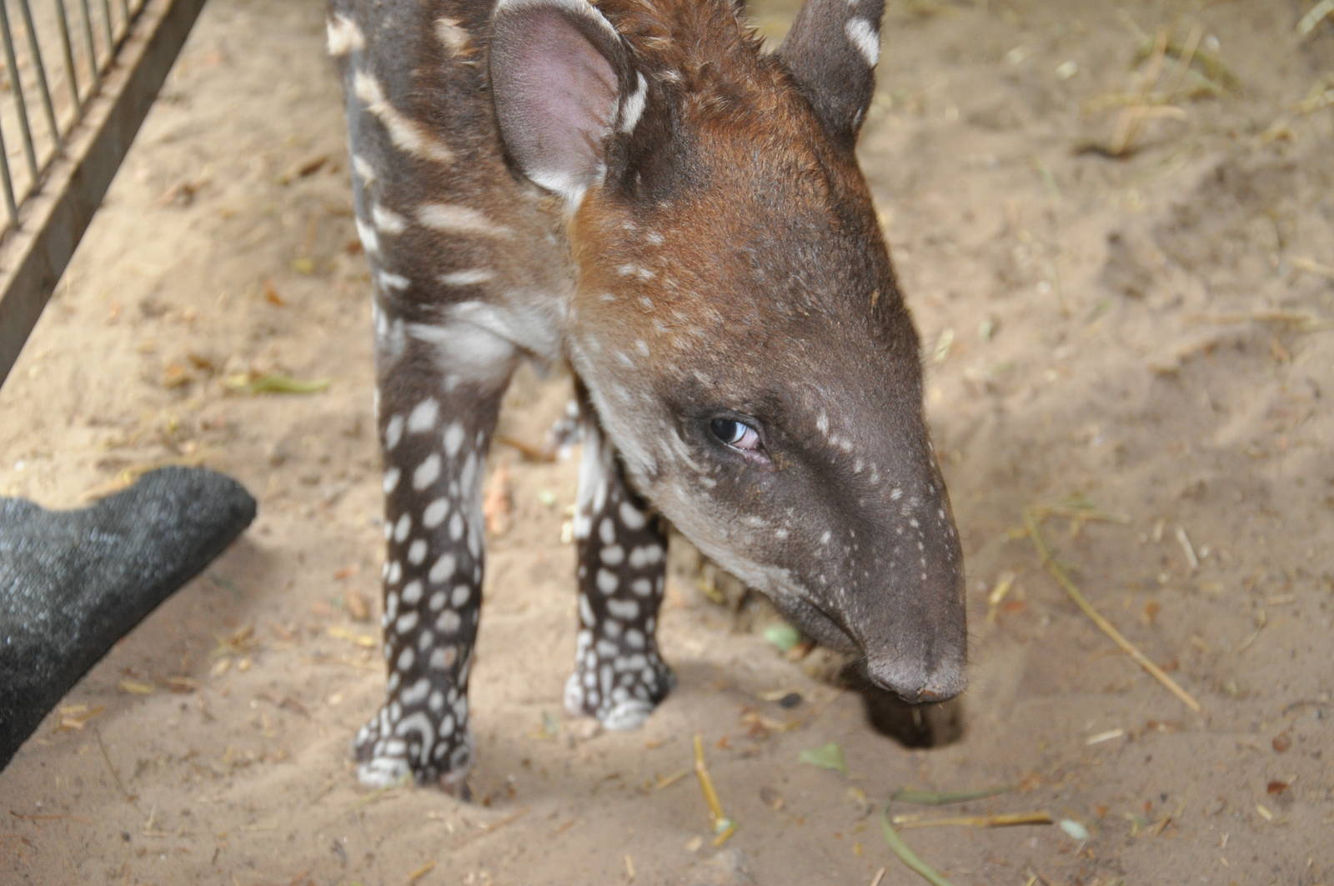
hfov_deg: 26.0
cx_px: 667
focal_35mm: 78
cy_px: 443
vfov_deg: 17.5
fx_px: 2887
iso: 800
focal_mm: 52
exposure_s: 1/60
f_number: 5
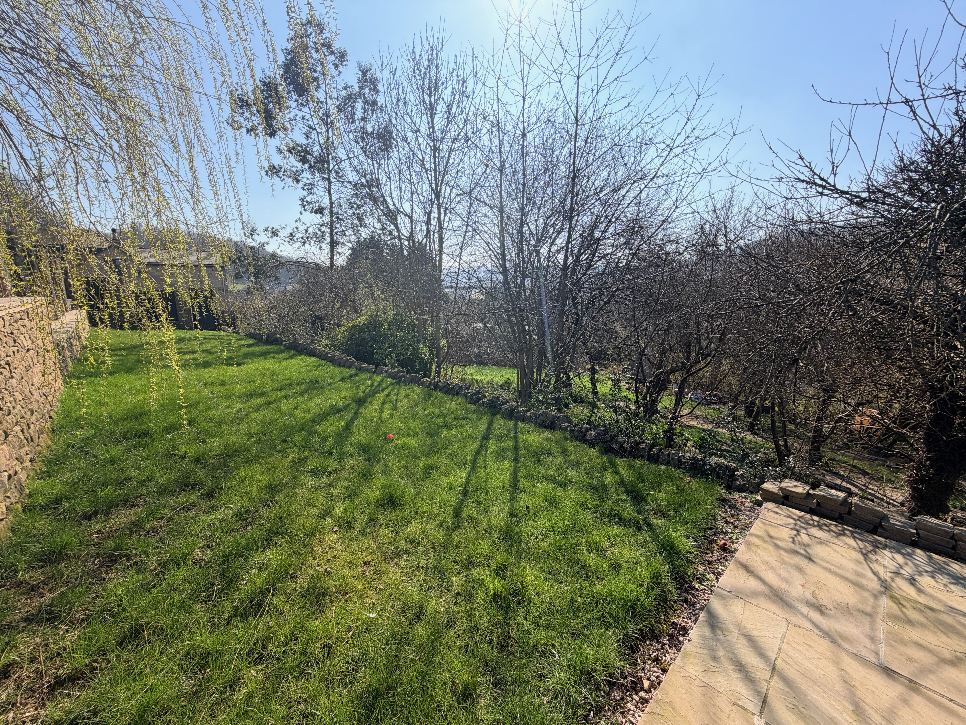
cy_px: 362
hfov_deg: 102.1
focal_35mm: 14
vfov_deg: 85.7
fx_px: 391
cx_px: 483
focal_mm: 2.22
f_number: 2.2
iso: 25
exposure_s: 1/799
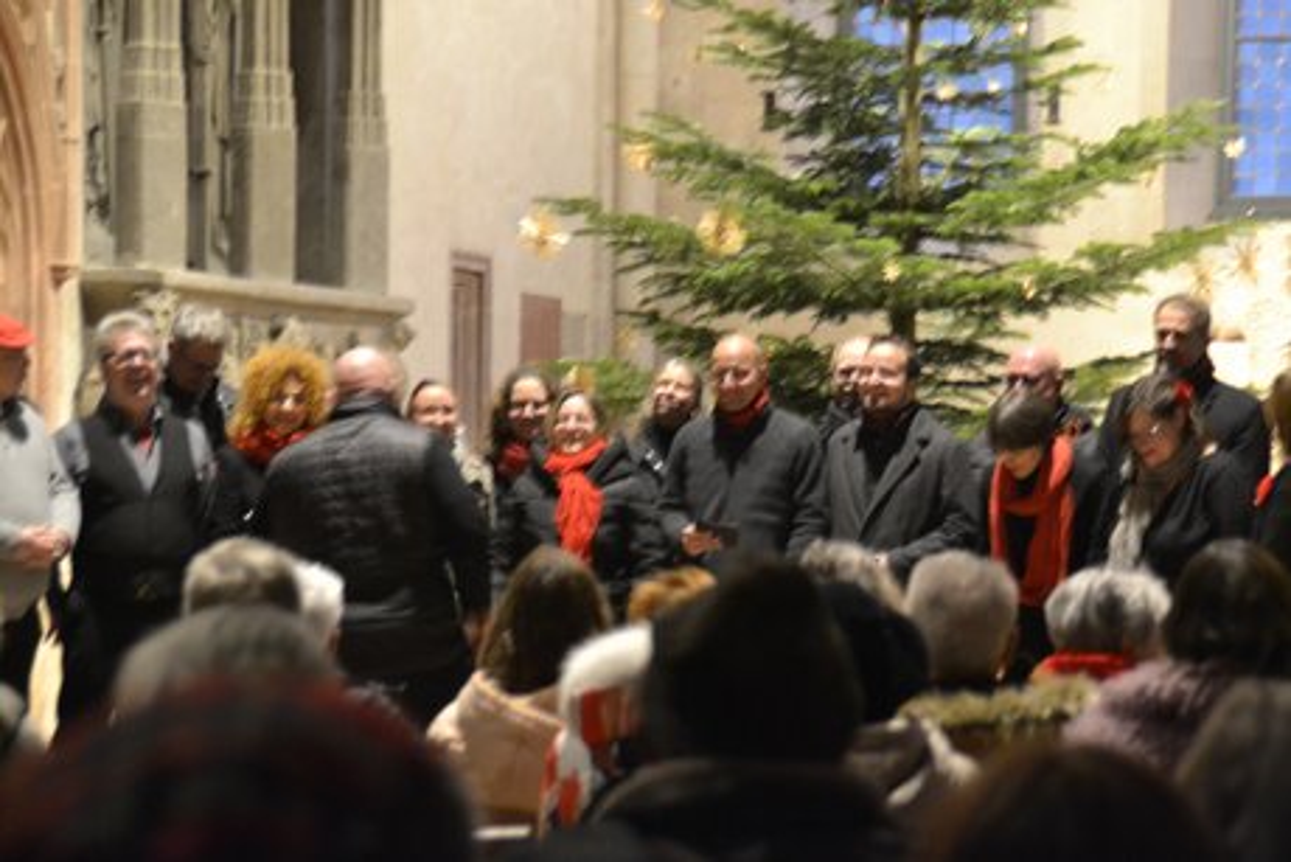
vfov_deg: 9.2
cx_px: 646
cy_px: 431
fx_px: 5381
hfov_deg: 13.7
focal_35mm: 150
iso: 3200
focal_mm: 100
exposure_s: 1/13
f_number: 5.6
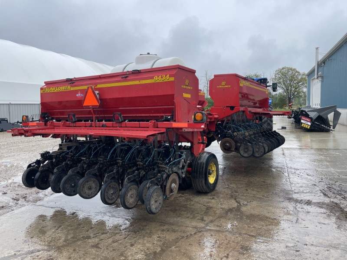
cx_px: 174
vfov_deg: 53.1
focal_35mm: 26
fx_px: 261
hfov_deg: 67.3
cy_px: 130
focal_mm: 4.2
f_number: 1.6
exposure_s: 1/1553
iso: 32
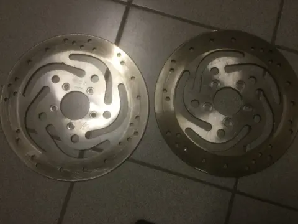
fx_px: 250
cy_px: 112
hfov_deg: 61.7
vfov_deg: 48.2
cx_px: 149
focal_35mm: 29
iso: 160
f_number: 2.2
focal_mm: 4.15
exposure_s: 1/33
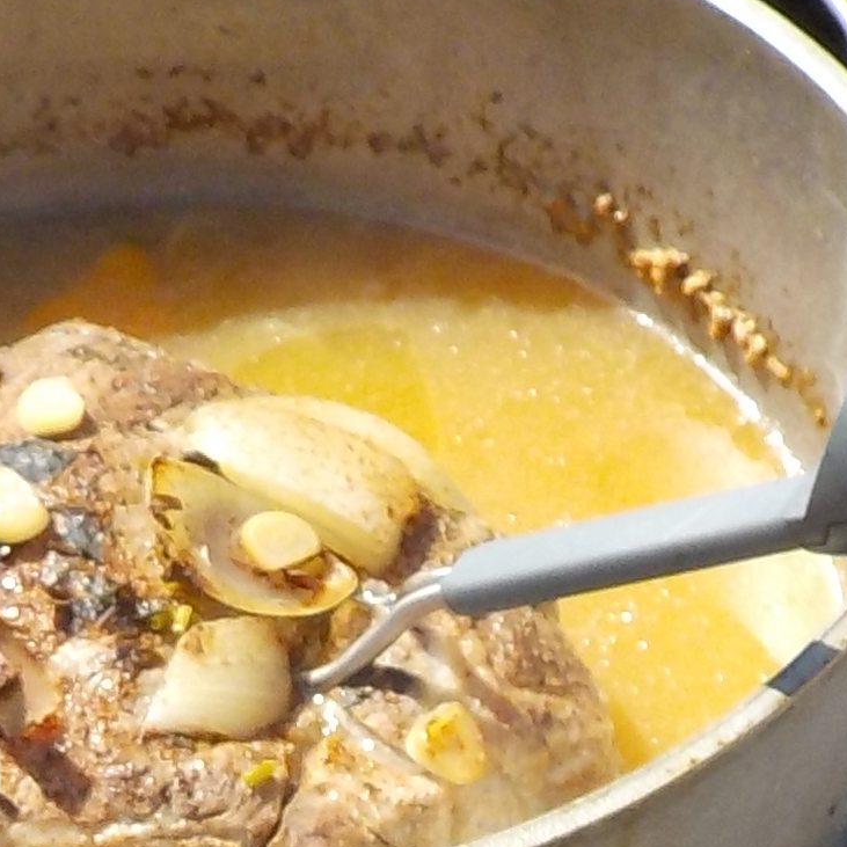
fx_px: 4180
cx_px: 165
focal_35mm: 151
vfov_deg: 11.4
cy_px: 890
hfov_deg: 11.5
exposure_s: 1/800
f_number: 3.3
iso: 125
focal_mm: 4.1
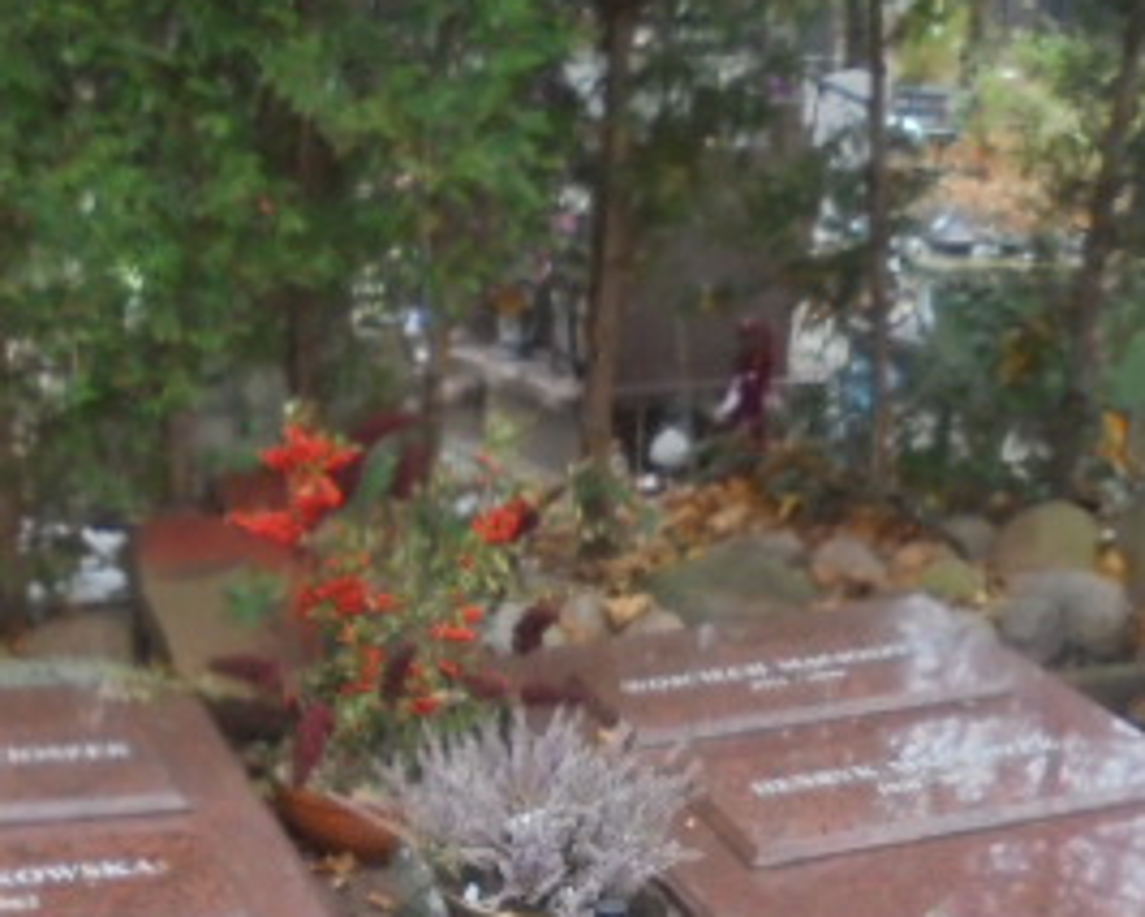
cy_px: 973
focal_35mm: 61
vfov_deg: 23.6
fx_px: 2068
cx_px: 577
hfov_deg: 30.9
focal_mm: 4.6
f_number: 3.5
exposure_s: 1/30
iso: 400
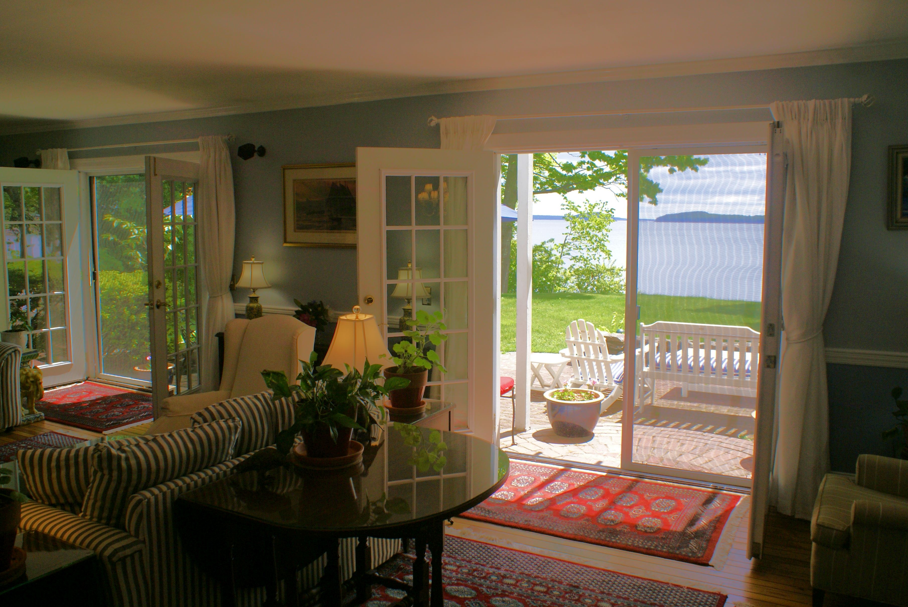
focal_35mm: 27
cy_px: 304
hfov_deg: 67.3
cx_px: 454
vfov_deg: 48.0
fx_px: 682
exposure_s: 1/60
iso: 100
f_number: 8
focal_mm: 18
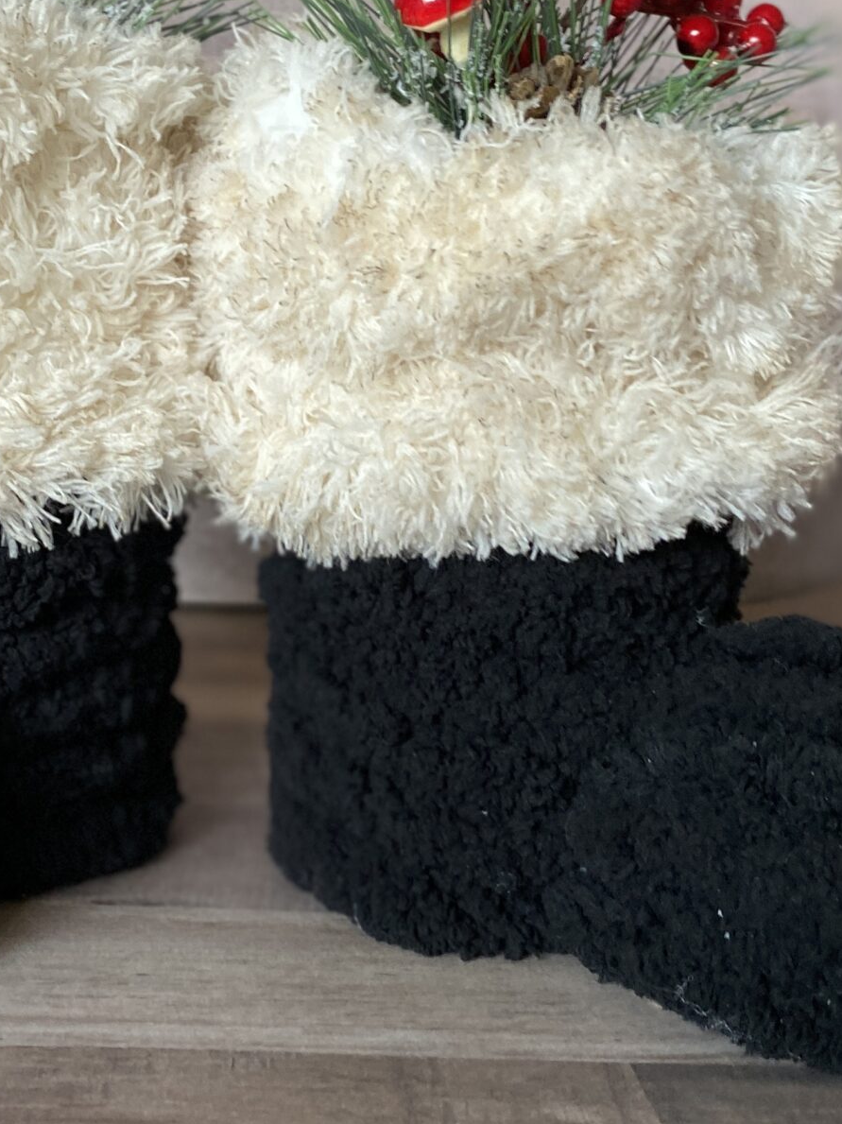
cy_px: 506
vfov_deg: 34.3
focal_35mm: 56
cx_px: 217
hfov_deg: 25.8
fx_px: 1817
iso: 125
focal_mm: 4.25
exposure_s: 1/66
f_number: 1.8
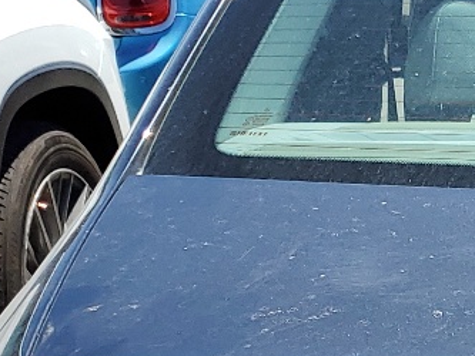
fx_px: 1716
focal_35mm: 125
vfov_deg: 11.4
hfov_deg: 14.7
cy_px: 520
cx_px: 709
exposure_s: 1/2500
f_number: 1.5
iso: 50
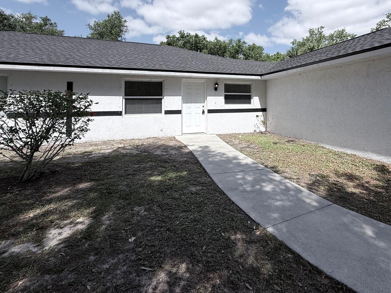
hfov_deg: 83.9
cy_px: 94
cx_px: 228
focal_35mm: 19
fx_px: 215
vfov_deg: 66.6
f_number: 2.2
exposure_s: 1/3289
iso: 50
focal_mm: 2.22
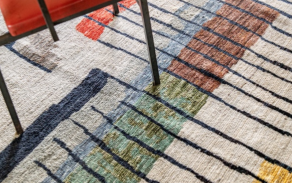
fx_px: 502
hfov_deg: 32.5
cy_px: 37
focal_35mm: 63
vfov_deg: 20.4
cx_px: 147
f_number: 4.5
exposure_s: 1/60
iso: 400
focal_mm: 40
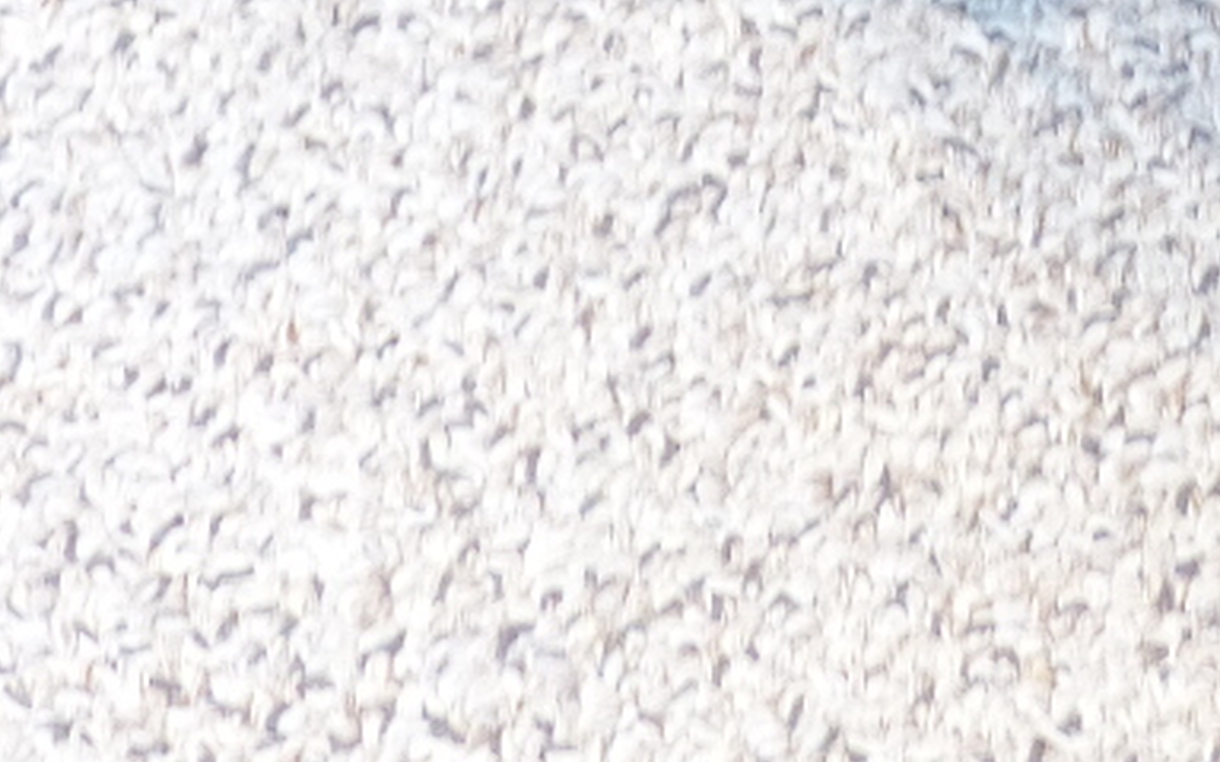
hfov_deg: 14.3
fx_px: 4821
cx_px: 1064
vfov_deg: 8.6
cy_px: -686
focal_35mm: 145
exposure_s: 1/25
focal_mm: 7.4
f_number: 2.8
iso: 400
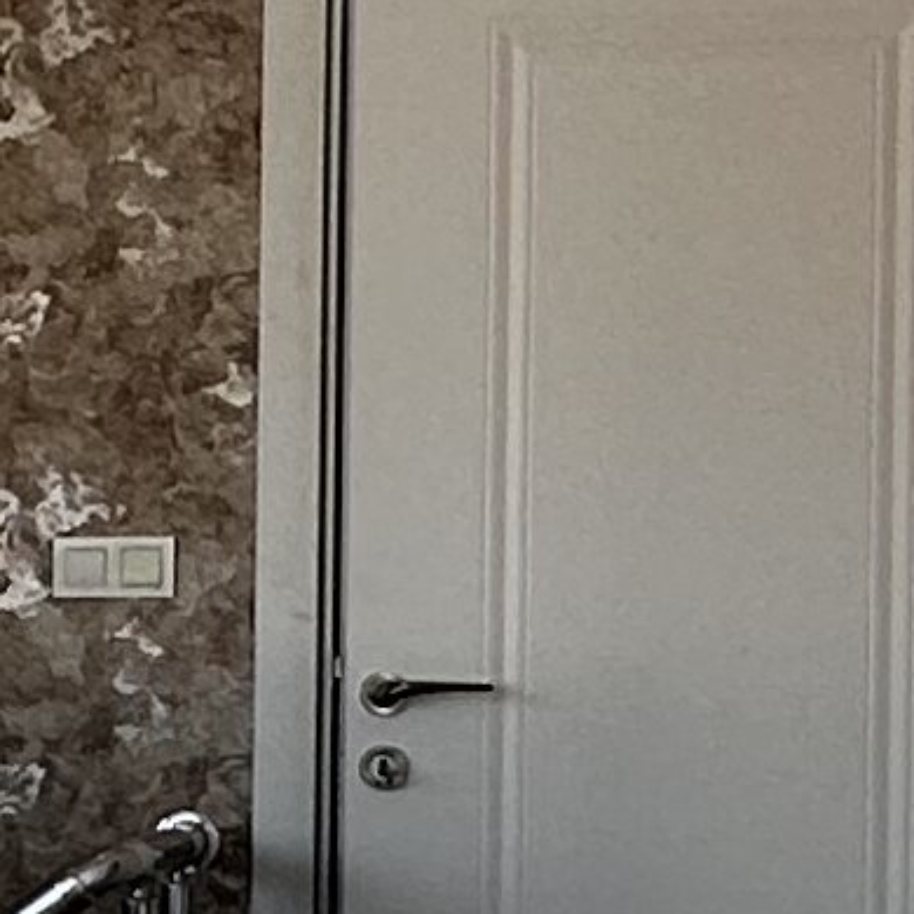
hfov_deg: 11.7
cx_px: -1092
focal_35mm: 128
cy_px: 691
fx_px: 3824
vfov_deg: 13.6
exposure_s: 1/100
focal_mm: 2.22
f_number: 2.2
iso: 40
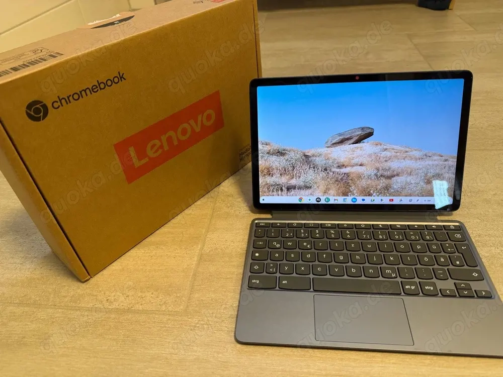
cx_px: 252
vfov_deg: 56.8
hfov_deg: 71.6
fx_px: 349
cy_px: 188
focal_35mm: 24
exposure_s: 1/86
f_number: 1.78
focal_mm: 6.76
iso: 200
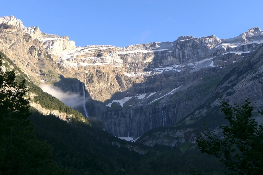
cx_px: 132
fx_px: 329
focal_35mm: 45
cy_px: 88
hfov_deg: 43.6
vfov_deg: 29.9
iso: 125
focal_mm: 16.6
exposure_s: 1/500
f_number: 4
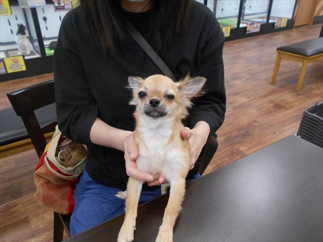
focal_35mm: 26
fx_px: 243
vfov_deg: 53.1
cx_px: 162
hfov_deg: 67.3
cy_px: 121
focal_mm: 4.6
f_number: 3.2
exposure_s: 1/30
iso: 220
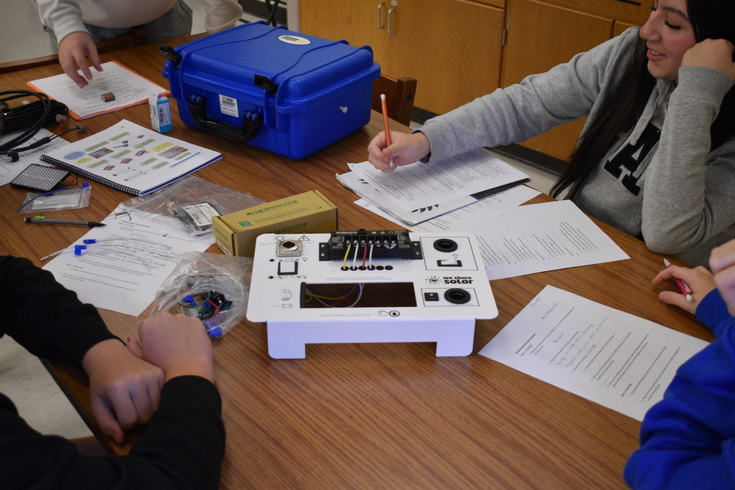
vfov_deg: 31.9
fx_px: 858
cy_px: 245
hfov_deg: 46.4
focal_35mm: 42
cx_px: 368
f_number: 4.2
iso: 2000
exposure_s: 1/125
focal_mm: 28
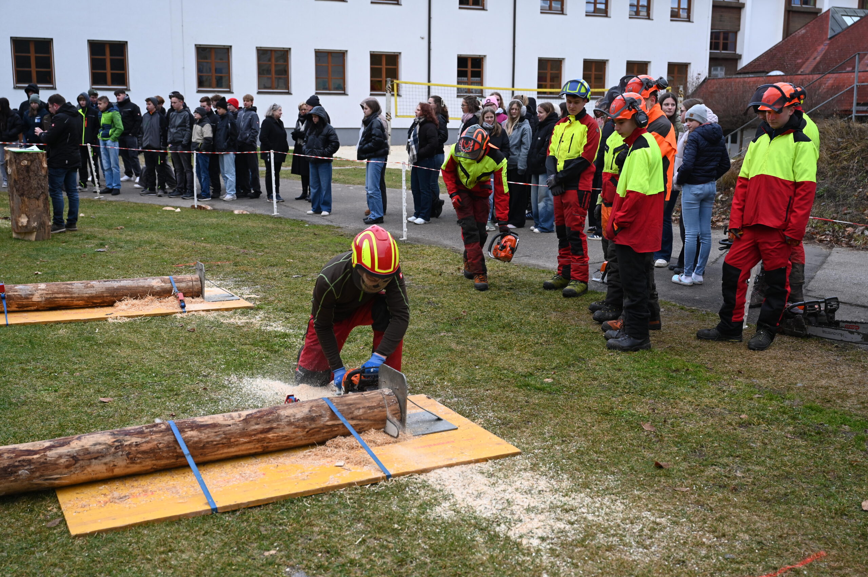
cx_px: 434
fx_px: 916
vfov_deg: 35.0
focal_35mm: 38
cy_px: 288
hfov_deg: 50.7
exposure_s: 1/250
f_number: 4
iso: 320
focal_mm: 38
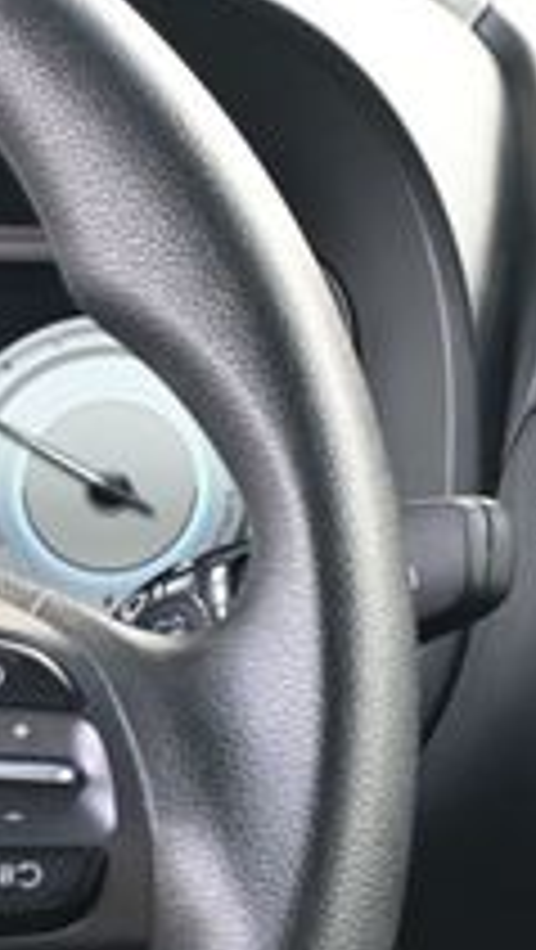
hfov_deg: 6.2
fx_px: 4680
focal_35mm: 186
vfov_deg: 11.6
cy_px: 653
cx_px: 1365
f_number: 5.6
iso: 800
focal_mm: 39
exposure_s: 1/125
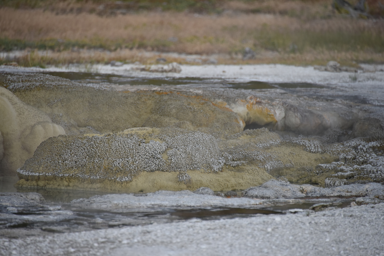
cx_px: 192
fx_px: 3201
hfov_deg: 6.9
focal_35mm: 300
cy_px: 128
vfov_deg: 4.6
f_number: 5.6
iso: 560
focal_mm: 300
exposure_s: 1/640
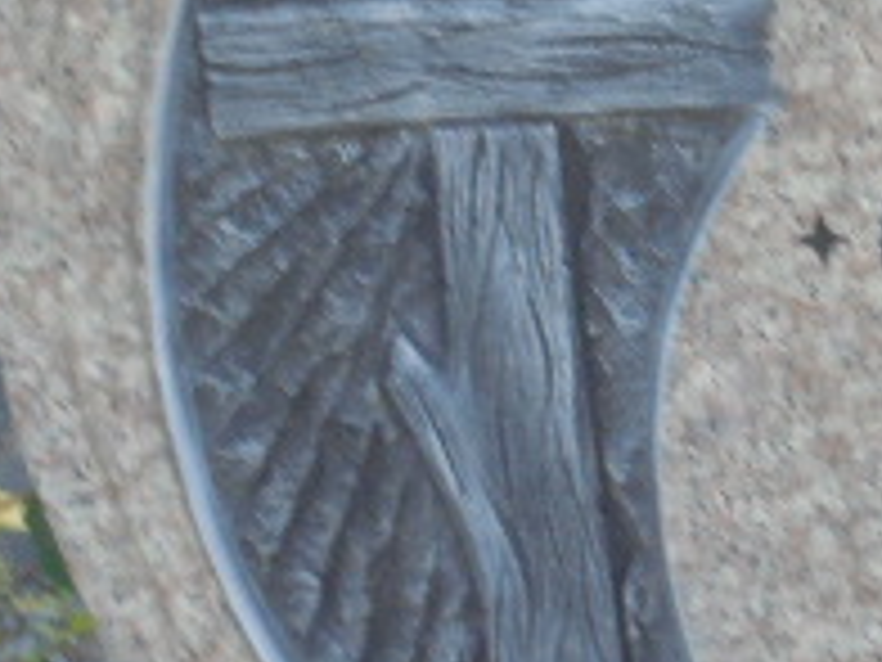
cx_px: 1296
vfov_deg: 5.5
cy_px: -41
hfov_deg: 7.2
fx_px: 6905
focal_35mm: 271
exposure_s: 1/30
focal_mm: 14.9
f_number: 6.7
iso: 250
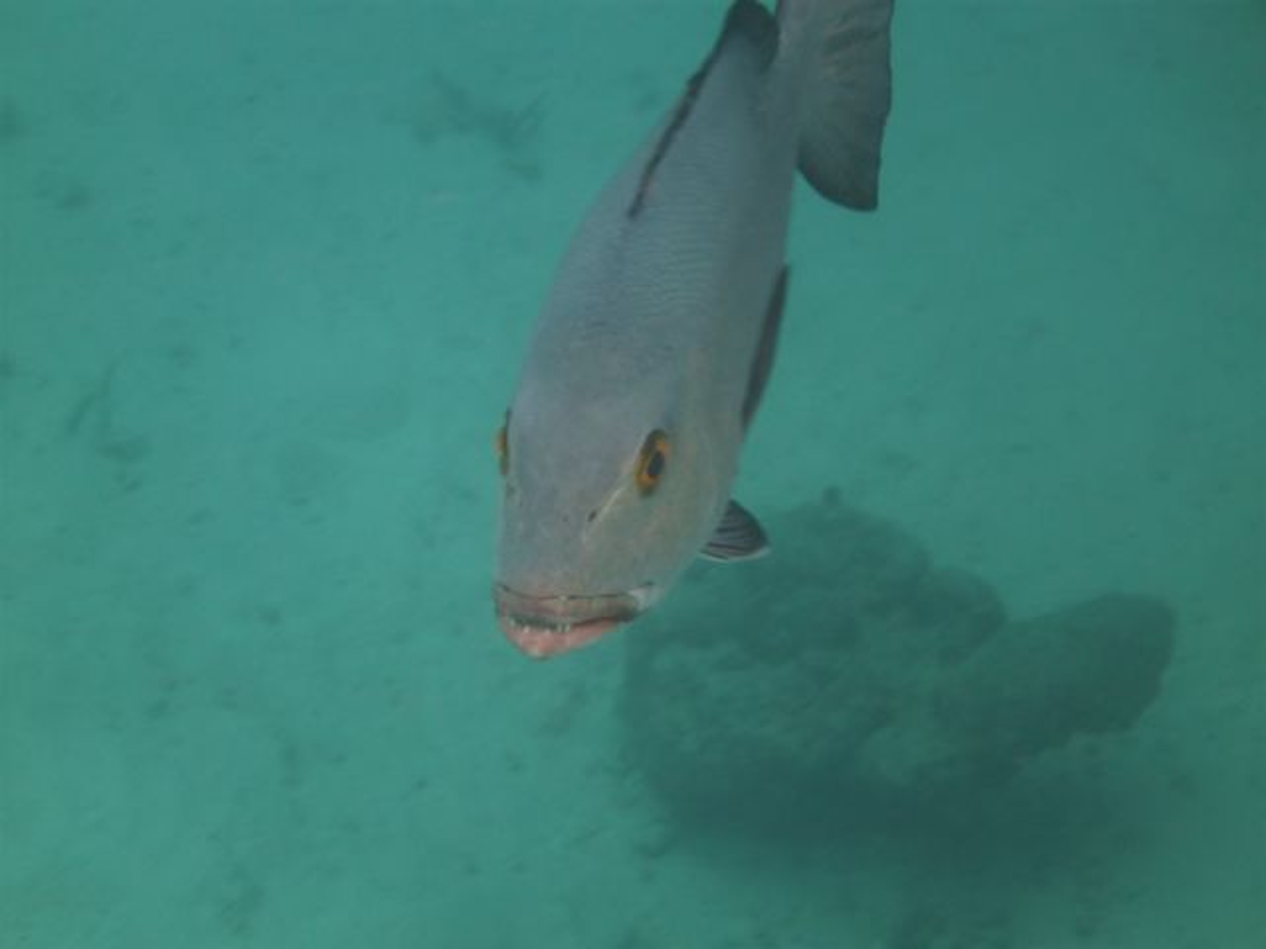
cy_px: 474
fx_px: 4681
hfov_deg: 15.4
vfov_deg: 11.6
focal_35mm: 128
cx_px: 633
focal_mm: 22.8
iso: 160
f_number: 5.9
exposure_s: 1/125
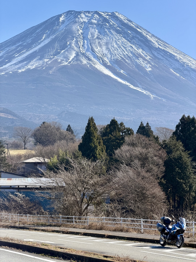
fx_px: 755
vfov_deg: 19.6
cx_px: 98
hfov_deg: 14.8
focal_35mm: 100
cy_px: 131
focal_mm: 16.89
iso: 32
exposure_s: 1/631
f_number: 2.8
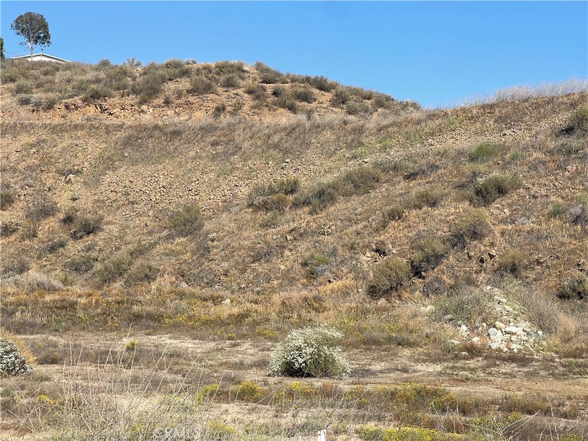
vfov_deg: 22.9
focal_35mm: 64
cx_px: 294
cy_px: 220
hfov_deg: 30.3
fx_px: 1087
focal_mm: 7.5
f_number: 2.2
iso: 20
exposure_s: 1/1193
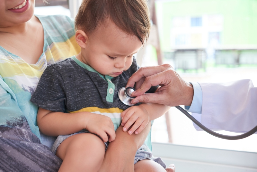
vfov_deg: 22.6
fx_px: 428
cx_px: 128
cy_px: 86
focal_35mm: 60
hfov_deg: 33.4
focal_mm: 60
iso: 640
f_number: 5.6
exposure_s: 1/250
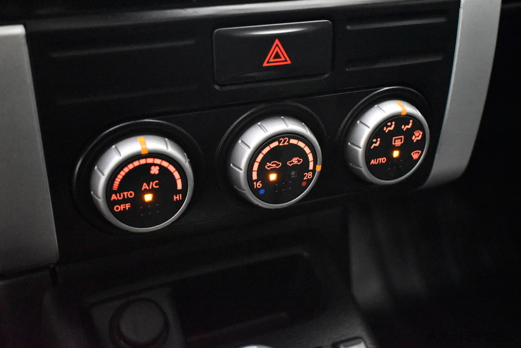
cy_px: 174
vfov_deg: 30.9
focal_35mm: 44
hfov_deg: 44.9
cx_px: 260
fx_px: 630
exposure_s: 1/60
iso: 10000
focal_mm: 29
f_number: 4.2
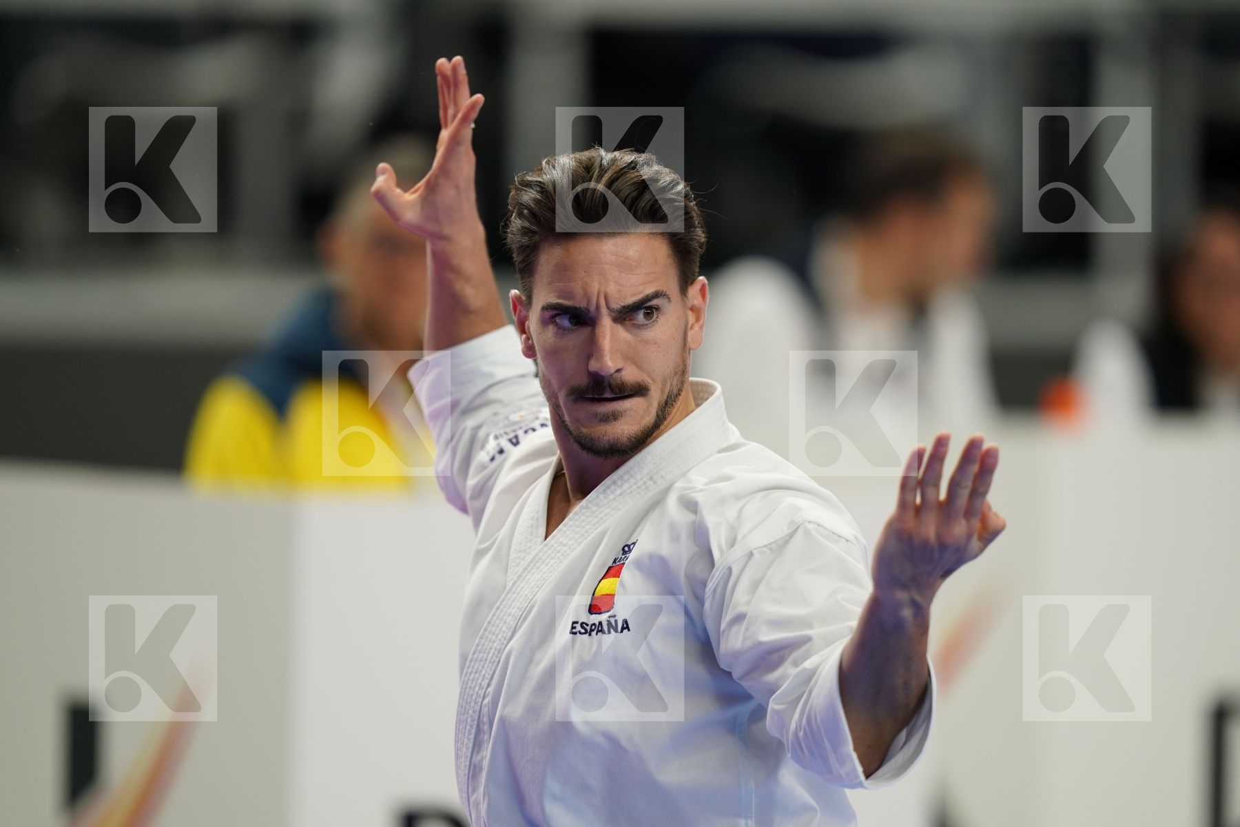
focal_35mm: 400
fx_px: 13777
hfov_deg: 5.2
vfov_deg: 3.4
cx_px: 620
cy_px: 414
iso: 400
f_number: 2.8
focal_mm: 400
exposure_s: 1/400
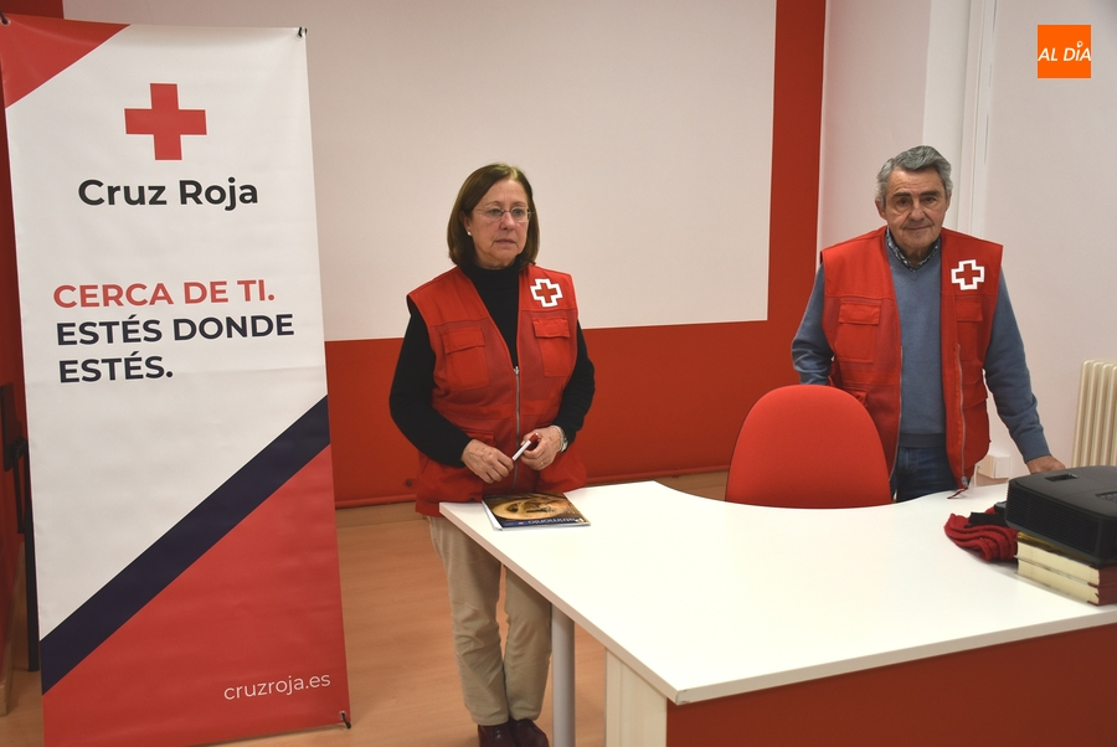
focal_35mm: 36
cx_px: 558
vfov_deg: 37.0
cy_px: 374
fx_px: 1118
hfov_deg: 53.1
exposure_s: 1/80
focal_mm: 24
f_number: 4.5
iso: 400
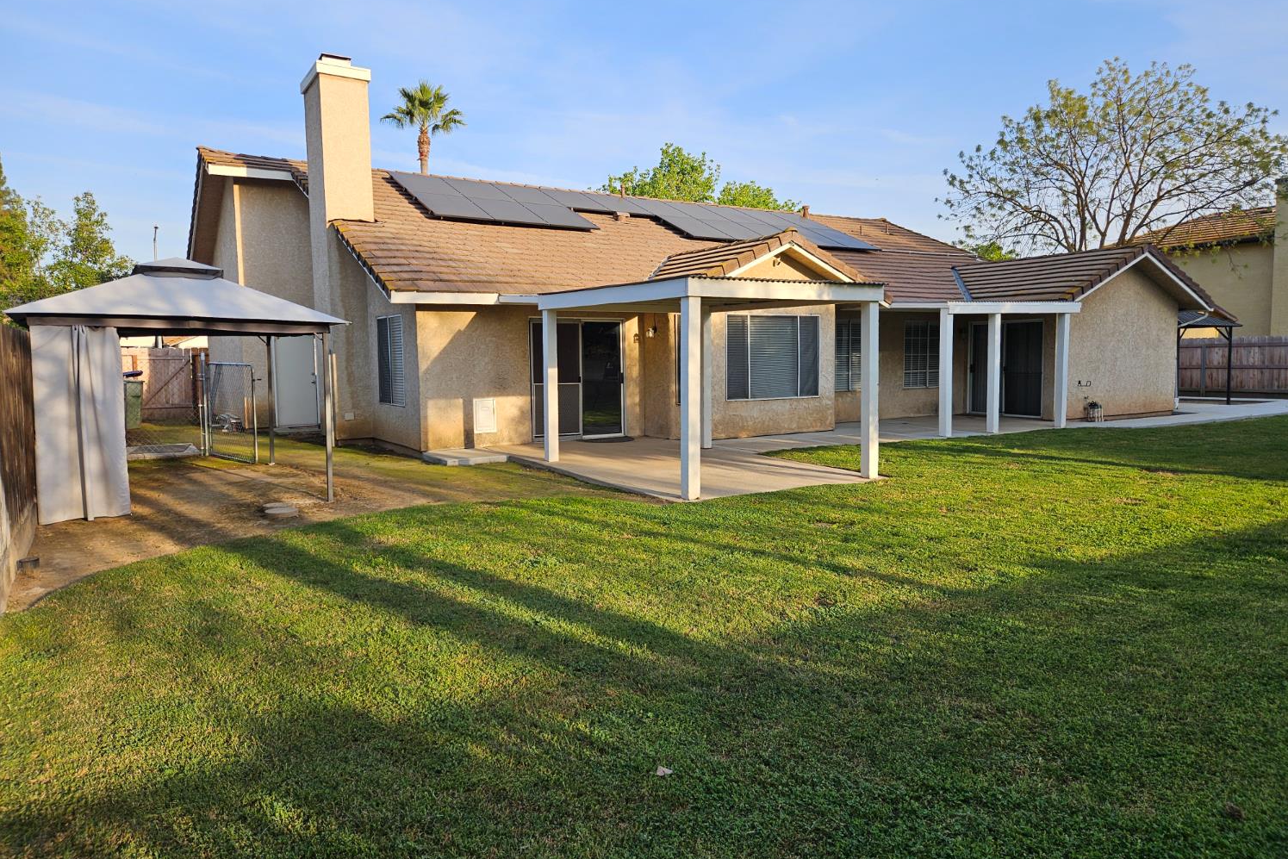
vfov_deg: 53.1
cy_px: 417
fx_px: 859
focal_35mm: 24
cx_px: 645
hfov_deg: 73.7
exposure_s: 1/734
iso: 25
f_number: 1.8
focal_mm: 5.4
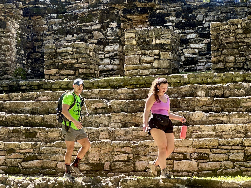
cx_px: 126
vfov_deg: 19.1
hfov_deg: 25.3
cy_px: 94
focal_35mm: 77
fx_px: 558
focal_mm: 9
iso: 40
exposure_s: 1/99
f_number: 2.8
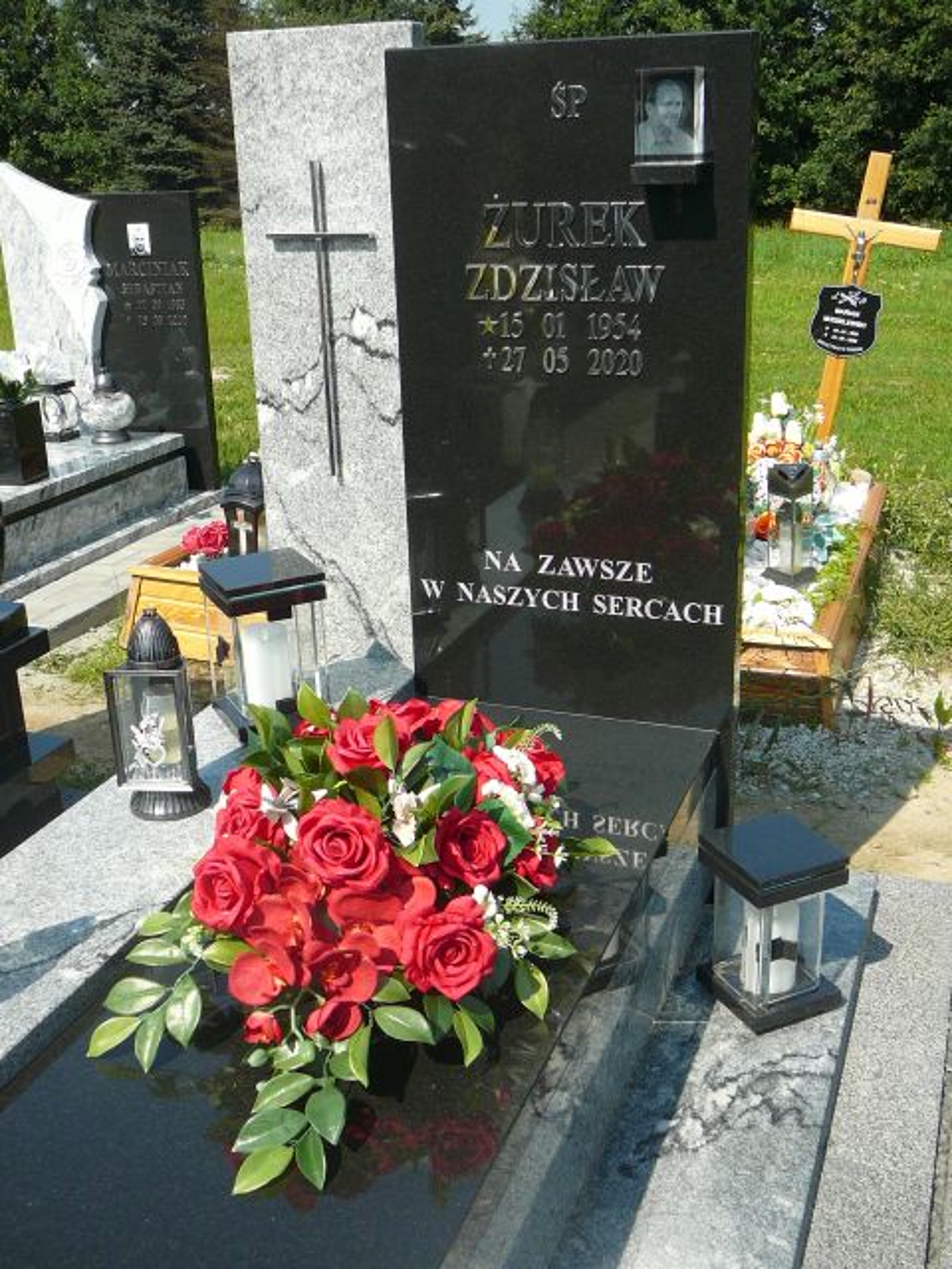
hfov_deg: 37.7
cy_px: 634
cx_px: 476
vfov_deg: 49.0
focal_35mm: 38
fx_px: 1393
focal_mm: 5.6
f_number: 3
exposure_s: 1/800
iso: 80
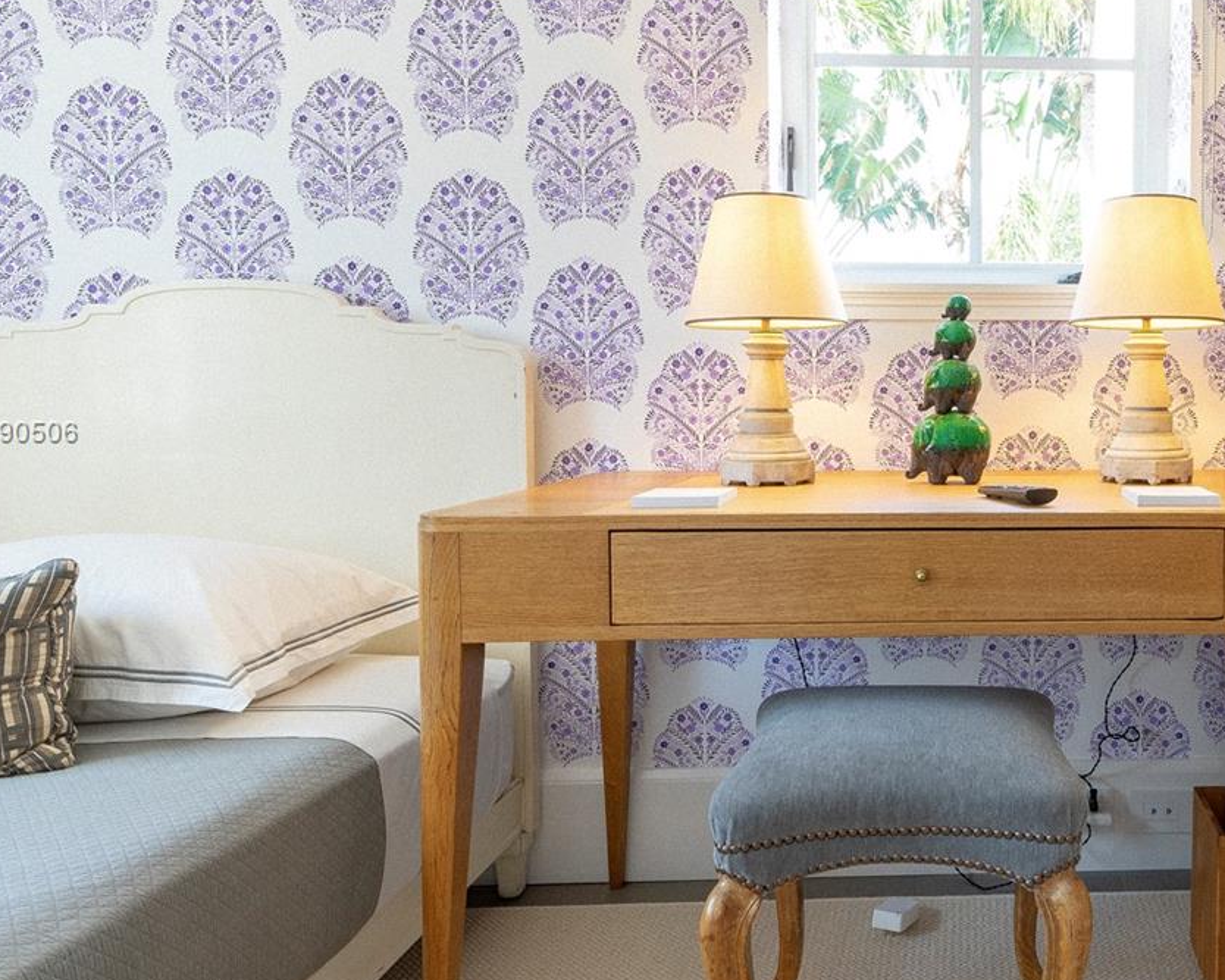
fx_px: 979
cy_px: 433
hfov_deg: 58.0
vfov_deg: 53.1
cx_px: 1019
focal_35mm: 27
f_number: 11
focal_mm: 15
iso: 200
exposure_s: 1/6
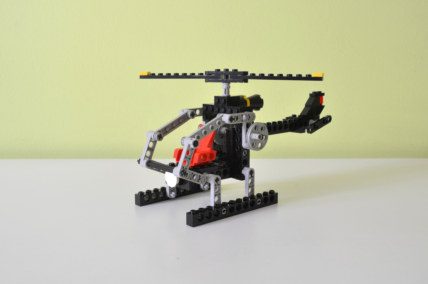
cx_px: 214
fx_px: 463
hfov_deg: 49.6
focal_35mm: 39
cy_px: 142
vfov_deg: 34.1
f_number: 10
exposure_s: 1
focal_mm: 26
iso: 125
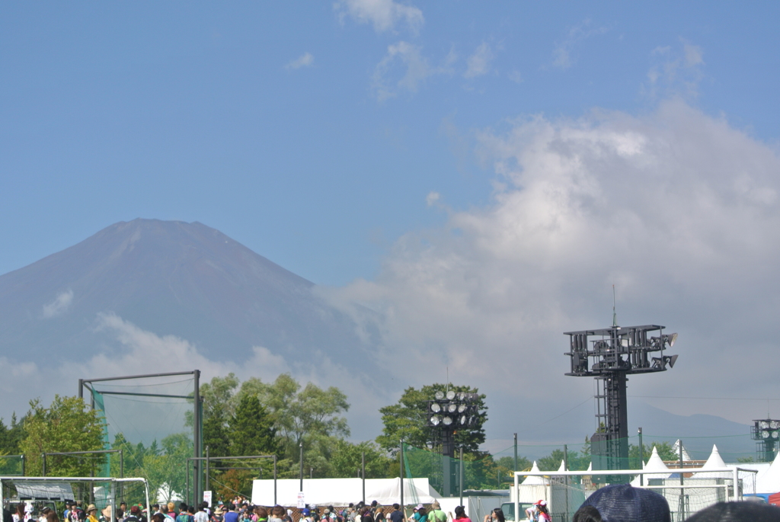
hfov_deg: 25.0
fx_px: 1757
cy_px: 261
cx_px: 390
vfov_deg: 16.9
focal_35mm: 81
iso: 100
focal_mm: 30
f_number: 5.6
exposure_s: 1/500
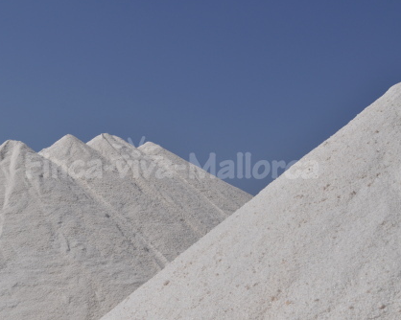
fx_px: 735
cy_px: 158
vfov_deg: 24.6
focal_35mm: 62
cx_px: 172
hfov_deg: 30.5
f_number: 8
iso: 200
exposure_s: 1/2000
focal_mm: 36
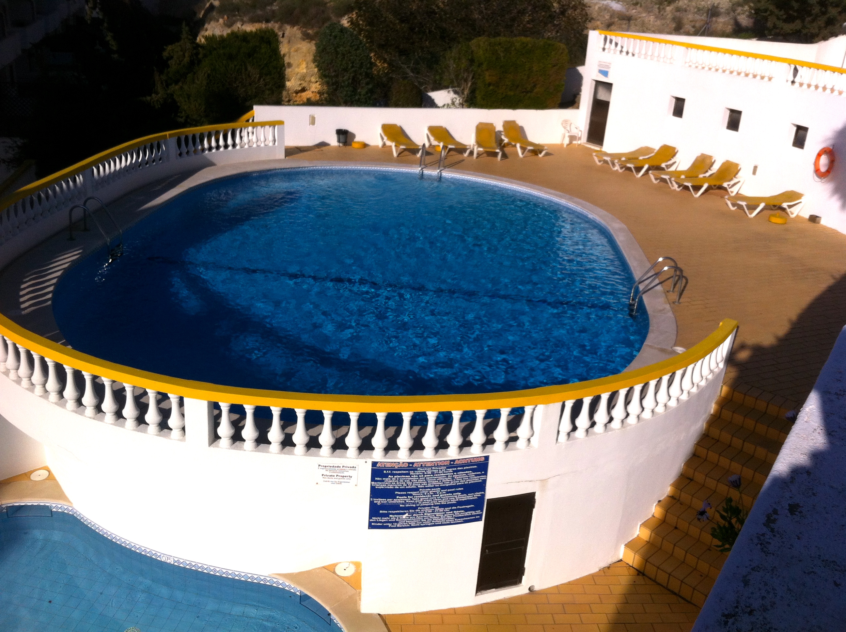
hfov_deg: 52.7
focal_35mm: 35
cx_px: 423
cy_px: 316
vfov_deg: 40.6
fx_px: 854
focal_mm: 3.85
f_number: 2.8
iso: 80
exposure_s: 1/3771
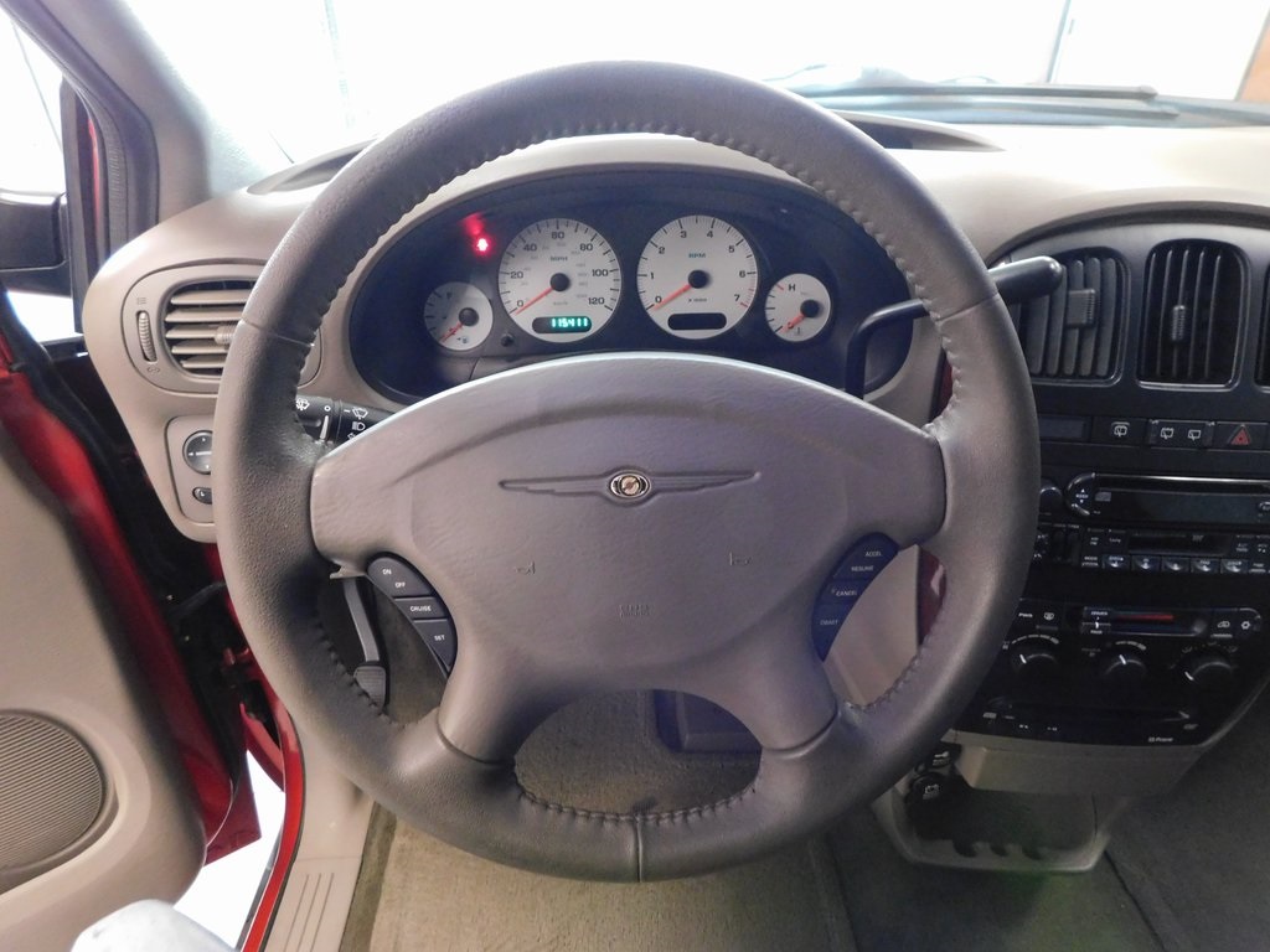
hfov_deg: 73.9
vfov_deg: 58.9
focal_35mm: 23
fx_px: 844
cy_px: 476
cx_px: 635
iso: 560
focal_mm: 4
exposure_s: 1/8
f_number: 3
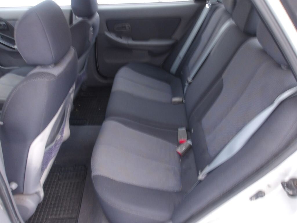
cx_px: 148
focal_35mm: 27
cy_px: 112
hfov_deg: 65.3
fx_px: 232
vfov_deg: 51.4
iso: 200
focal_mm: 4.9
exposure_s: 1/15
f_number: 3
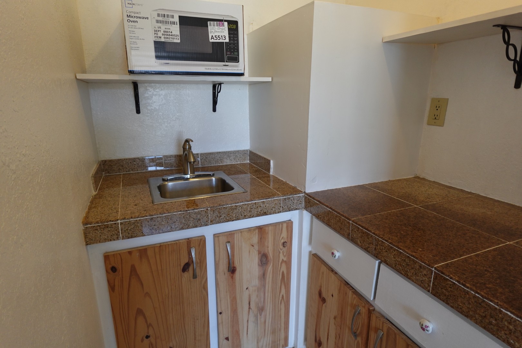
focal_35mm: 20
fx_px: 290
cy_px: 174
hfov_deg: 84.0
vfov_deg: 61.9
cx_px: 261
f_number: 2
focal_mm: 7.6
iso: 200
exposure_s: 1/80
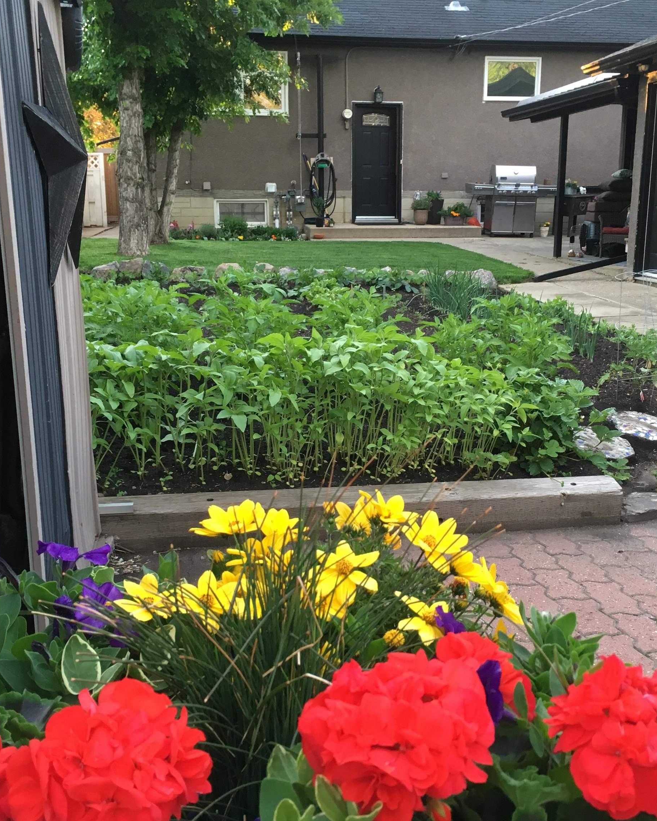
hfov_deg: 39.1
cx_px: 357
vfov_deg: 47.9
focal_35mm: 38
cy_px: 413
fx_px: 923
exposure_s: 1/30
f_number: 2.2
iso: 64
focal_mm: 4.15
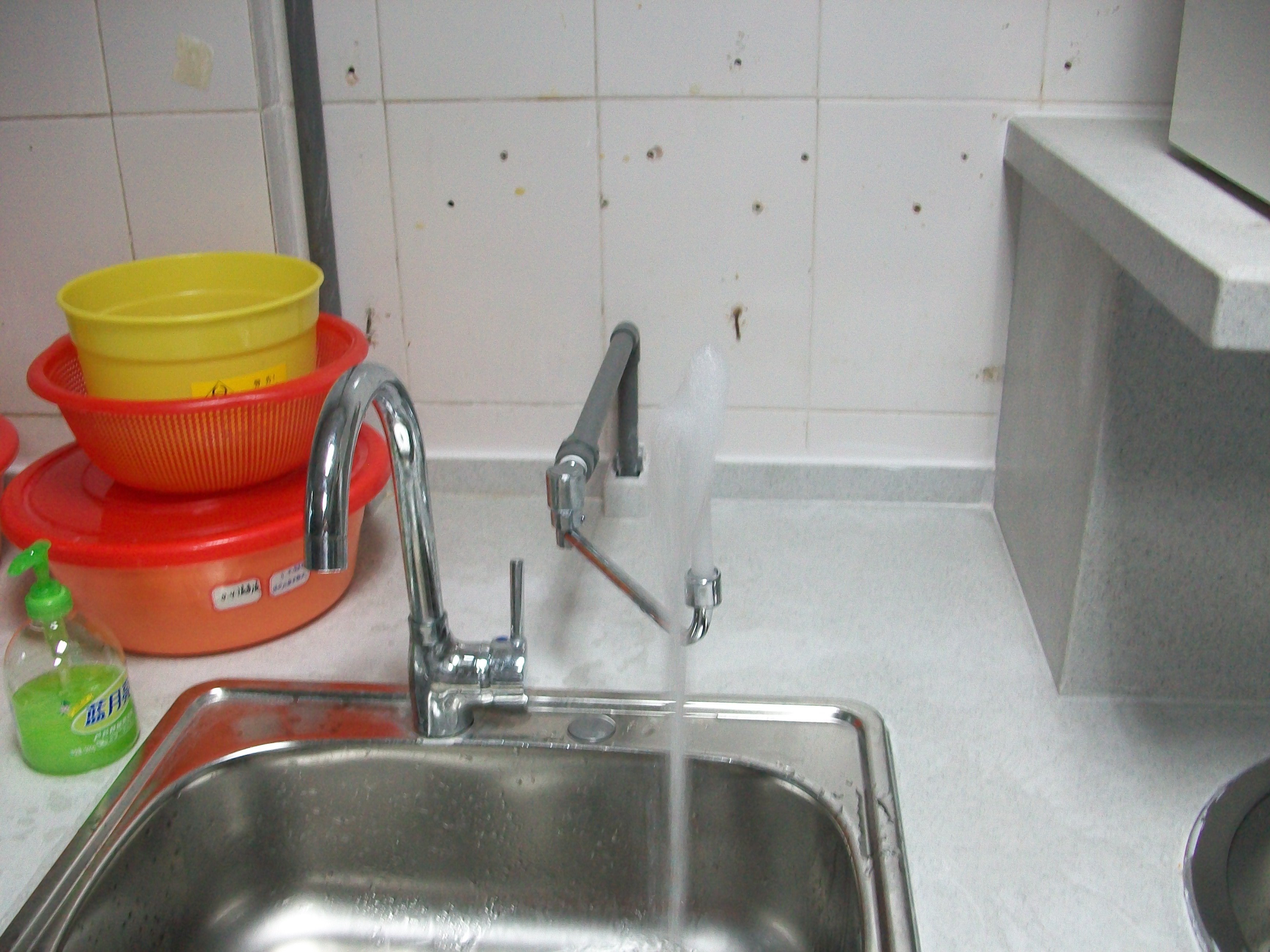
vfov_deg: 41.8
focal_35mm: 34
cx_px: 635
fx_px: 1247
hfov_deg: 54.0
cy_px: 476
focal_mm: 5.7
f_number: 2.8
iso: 160
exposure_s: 1/10
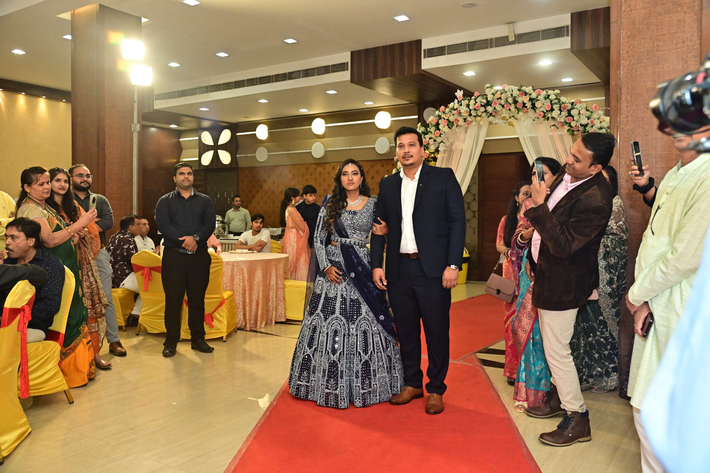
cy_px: 236
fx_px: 592
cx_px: 355
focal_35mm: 30
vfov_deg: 43.6
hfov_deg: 61.9
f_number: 5
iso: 2500
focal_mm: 30
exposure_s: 1/200
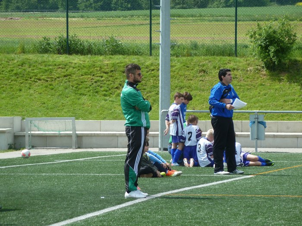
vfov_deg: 5.0
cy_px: 113
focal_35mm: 300
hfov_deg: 6.6
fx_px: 2617
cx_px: 151
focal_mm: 49.2
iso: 80
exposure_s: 1/250
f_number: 4.9
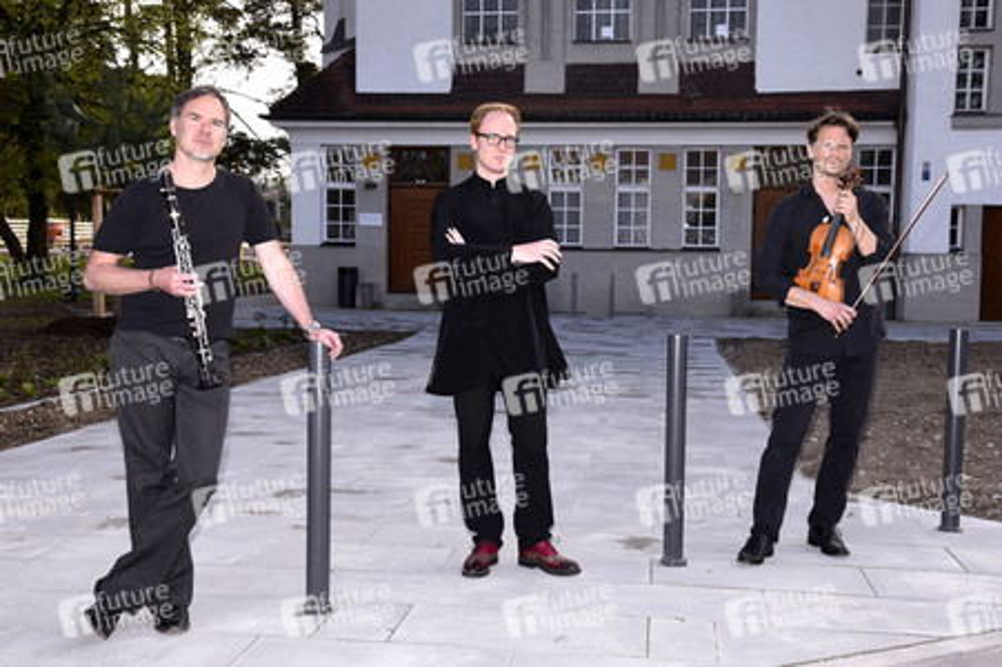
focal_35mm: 38
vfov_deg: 35.0
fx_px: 1057
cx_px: 501
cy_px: 334
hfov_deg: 50.7
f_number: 8
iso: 320
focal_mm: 38
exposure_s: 1/160
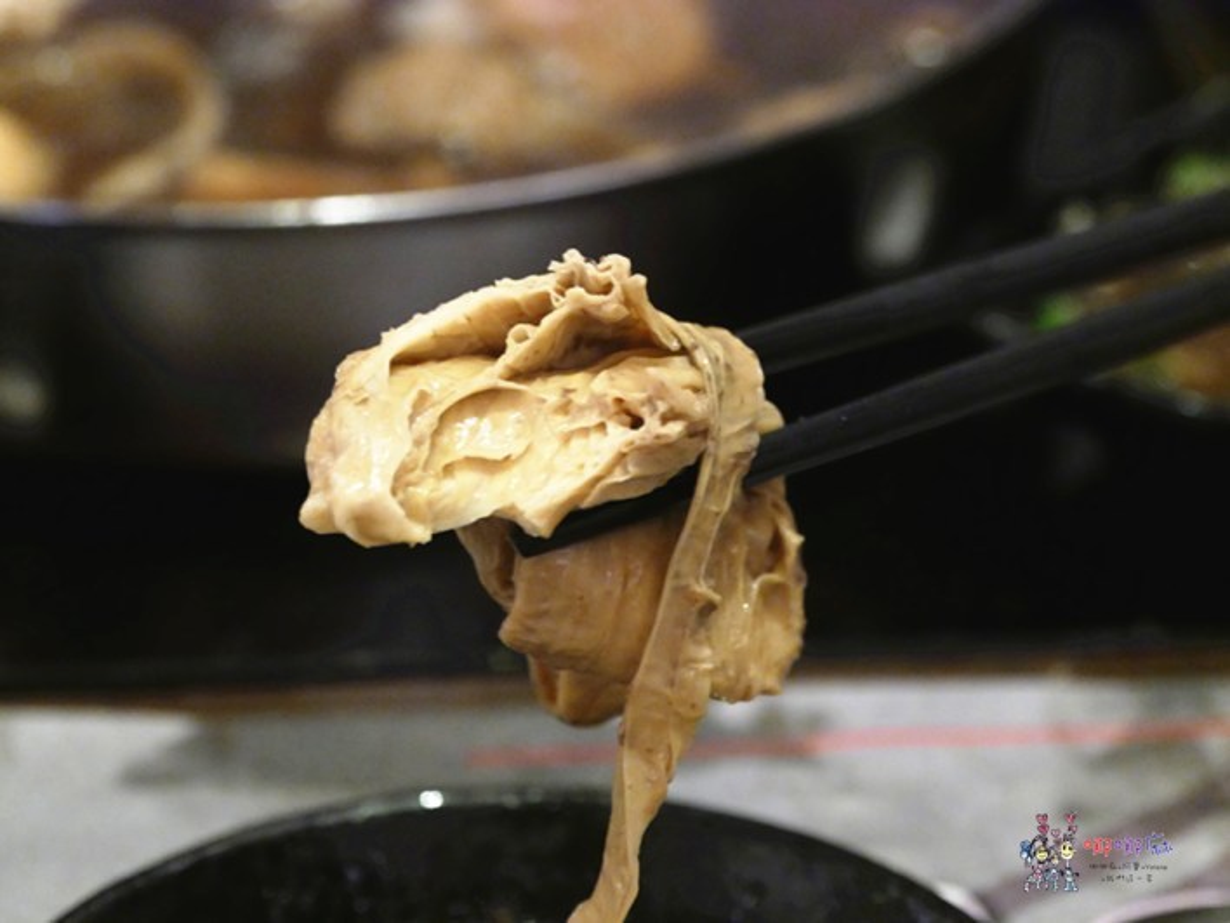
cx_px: 615
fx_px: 4619
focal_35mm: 130
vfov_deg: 11.4
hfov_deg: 15.2
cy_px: 462
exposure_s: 1/15
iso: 3200
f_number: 5.3
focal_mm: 65
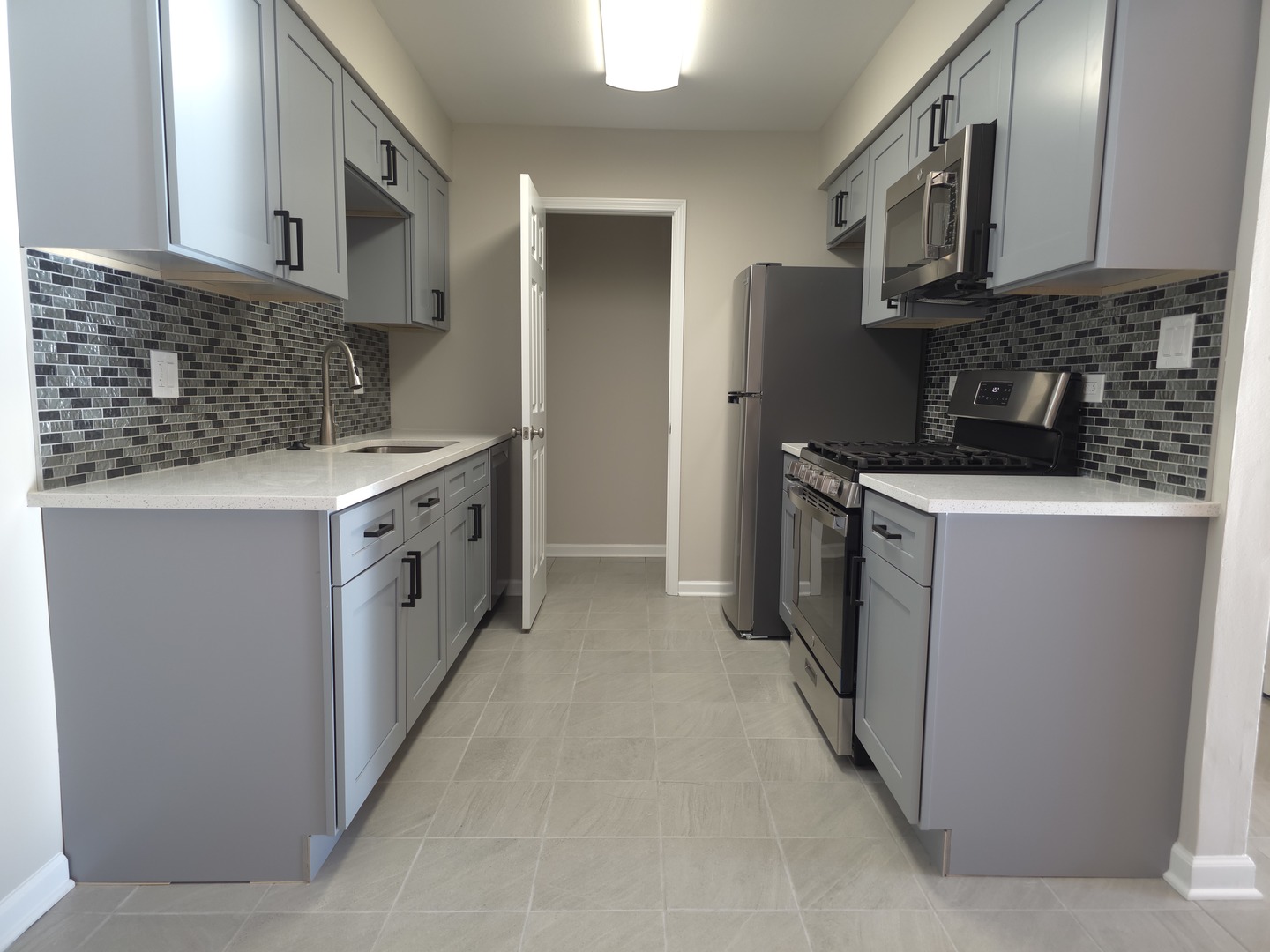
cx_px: 635
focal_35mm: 23
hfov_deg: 73.9
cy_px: 476
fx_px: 844
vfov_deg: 58.9
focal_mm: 6.3
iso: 100
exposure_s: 1/60
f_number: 1.7
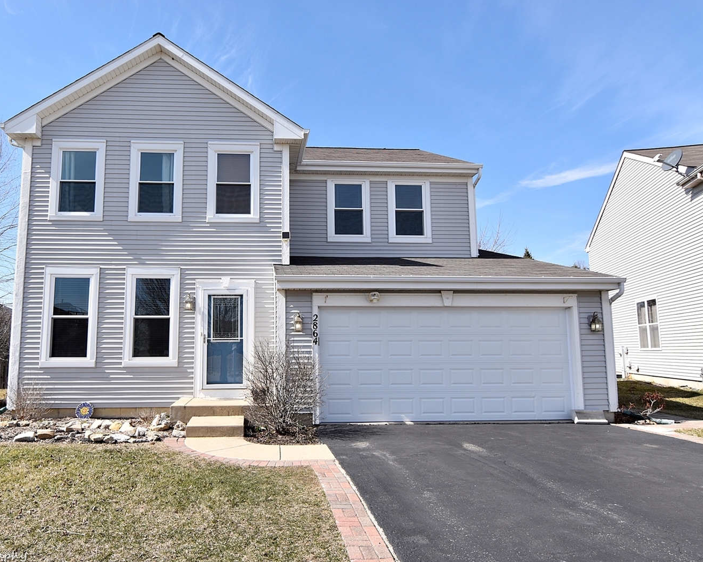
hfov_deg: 73.1
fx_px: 470
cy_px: 288
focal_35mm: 23
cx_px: 295
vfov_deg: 61.8
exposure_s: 1/400
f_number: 10
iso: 200
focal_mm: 13
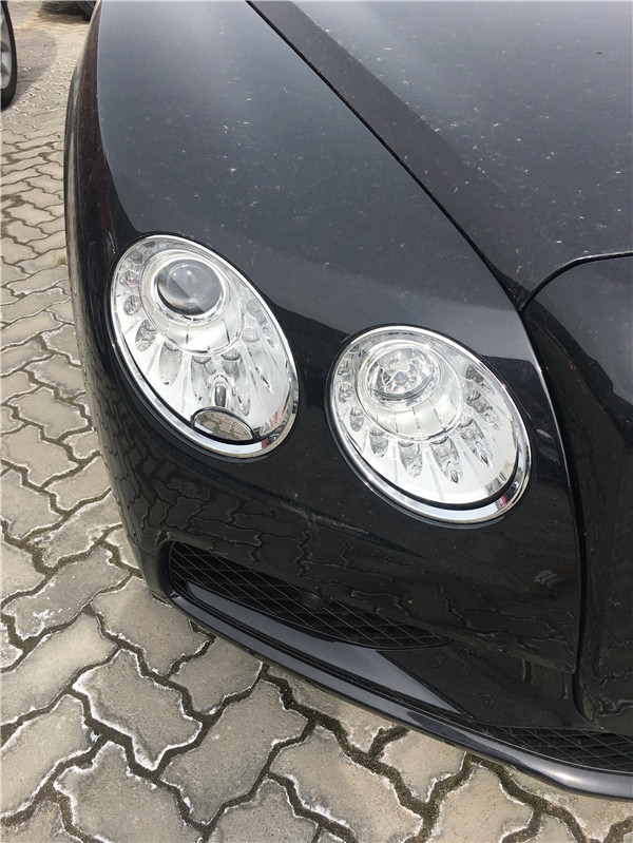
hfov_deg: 48.3
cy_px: 422
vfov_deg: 61.6
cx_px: 316
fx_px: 707
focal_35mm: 29
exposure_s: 1/894
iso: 25
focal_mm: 4.15
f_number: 2.2
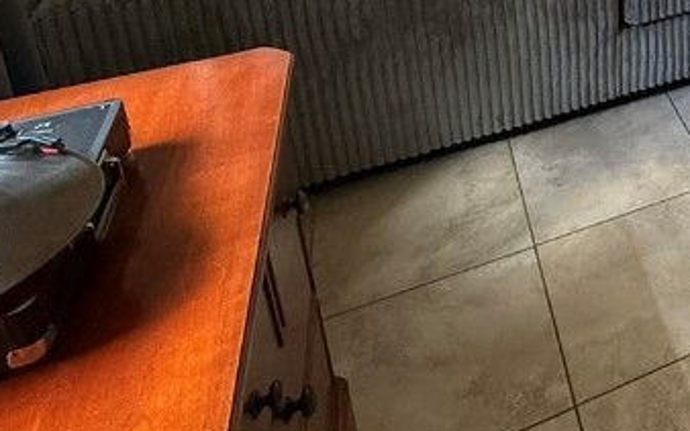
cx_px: 884
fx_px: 846
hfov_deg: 33.3
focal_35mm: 45
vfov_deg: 23.8
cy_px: -180
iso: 250
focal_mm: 2.22
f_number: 2.2
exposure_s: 1/50
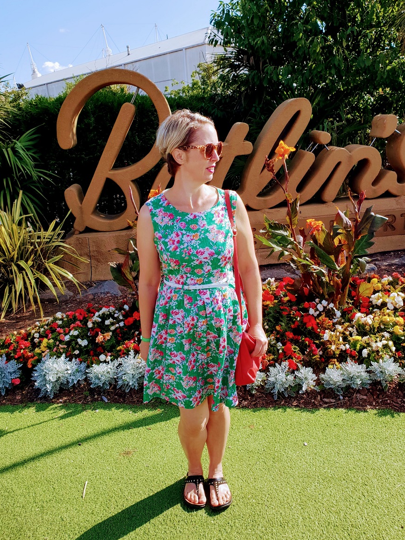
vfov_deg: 65.3
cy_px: 268
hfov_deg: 51.4
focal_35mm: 27
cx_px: 206
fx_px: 421
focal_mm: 4.3
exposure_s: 1/781
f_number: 2.4
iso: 50
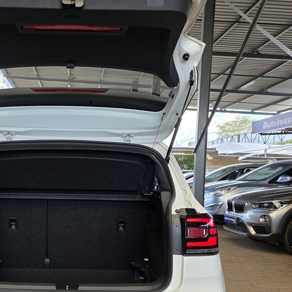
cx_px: 68
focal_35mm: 43
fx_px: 410
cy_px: 202
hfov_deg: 38.0
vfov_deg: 38.6
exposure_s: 1/359
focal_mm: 6.25
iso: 40
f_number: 1.7
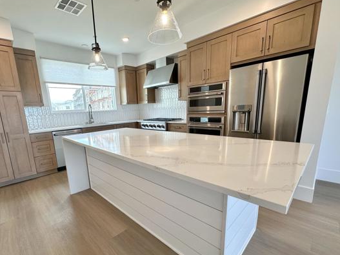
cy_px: 145
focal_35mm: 17
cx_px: 145
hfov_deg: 90.4
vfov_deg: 74.3
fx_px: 167
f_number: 2.2
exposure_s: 1/120
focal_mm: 2.22
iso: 80
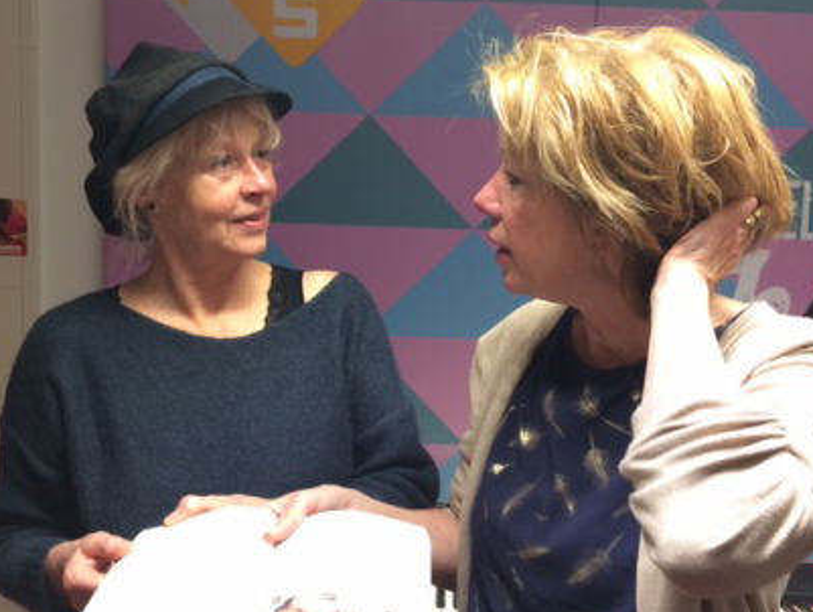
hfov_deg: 51.3
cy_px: 319
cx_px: 401
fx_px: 847
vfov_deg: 39.7
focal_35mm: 36
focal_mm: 4.15
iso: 100
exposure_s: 1/33
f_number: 2.2
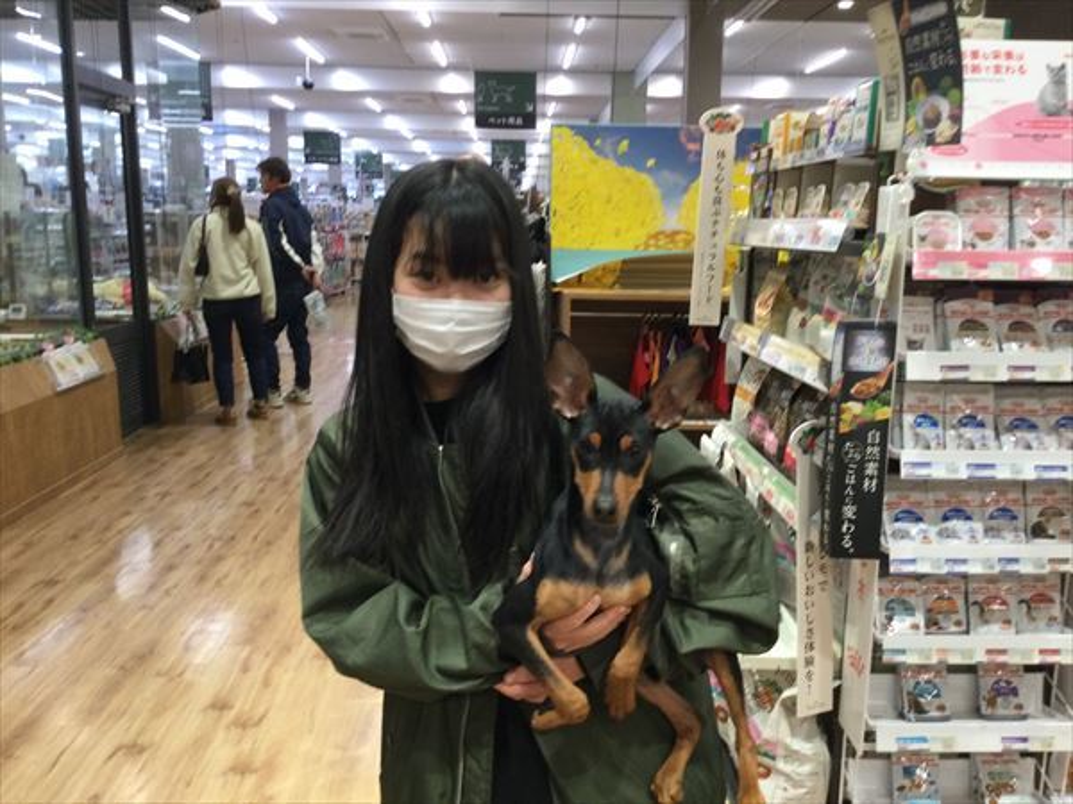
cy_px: 402
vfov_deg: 45.4
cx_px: 536
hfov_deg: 58.4
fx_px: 961
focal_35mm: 31
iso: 64
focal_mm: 3.3
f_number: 2.4
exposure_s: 1/30
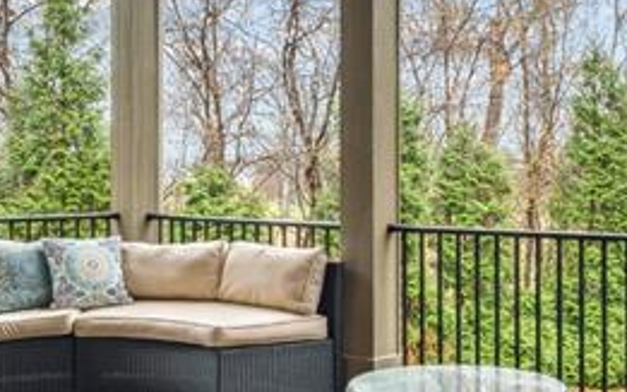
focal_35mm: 63
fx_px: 1080
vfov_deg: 20.5
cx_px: 329
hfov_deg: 32.4
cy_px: 176
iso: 100
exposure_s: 1/4
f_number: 13
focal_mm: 15.8
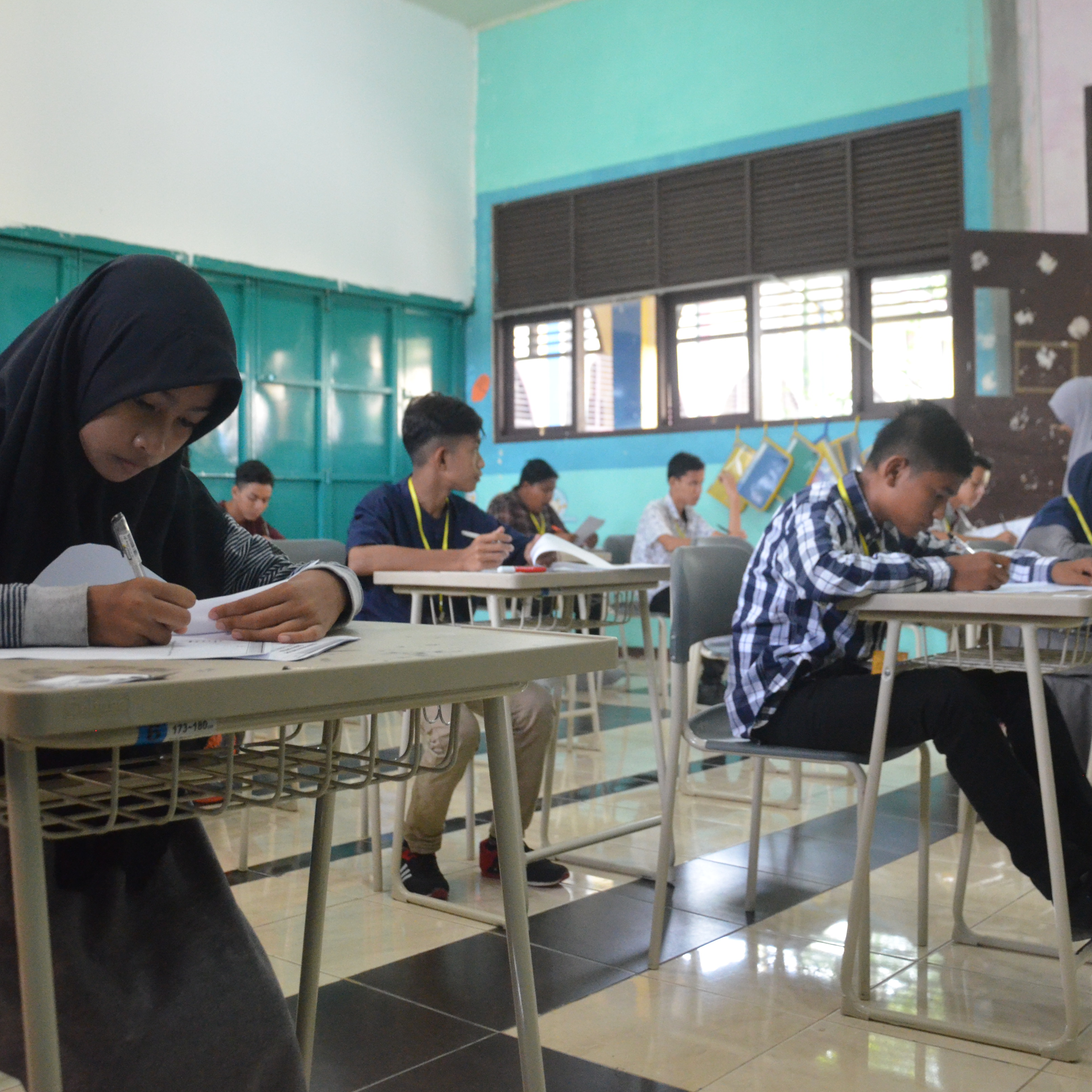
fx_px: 1249
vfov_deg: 47.2
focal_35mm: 35
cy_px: 547
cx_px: 591
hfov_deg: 47.2
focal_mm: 18
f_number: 4.5
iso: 3200
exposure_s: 1/80
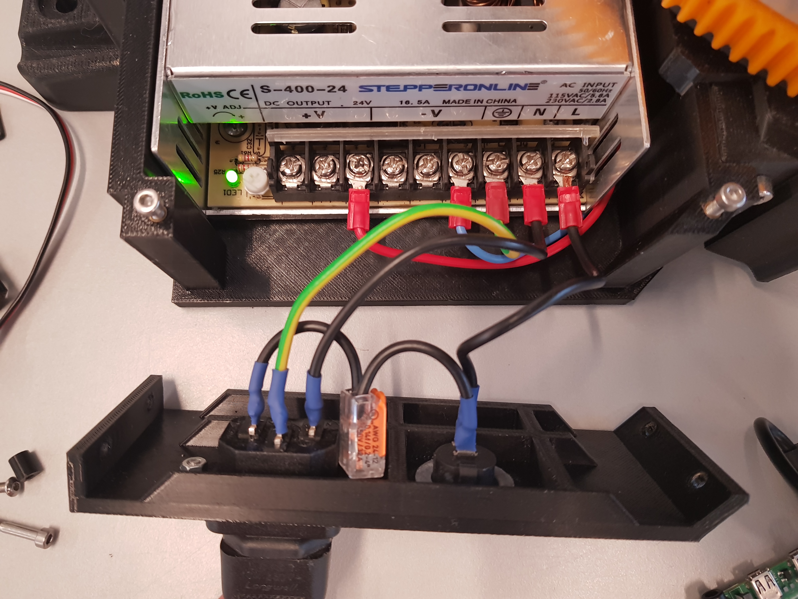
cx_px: 399
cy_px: 300
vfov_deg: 53.1
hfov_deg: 67.3
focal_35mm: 26
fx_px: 599
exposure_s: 1/50
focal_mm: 4.2
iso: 125
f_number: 1.7
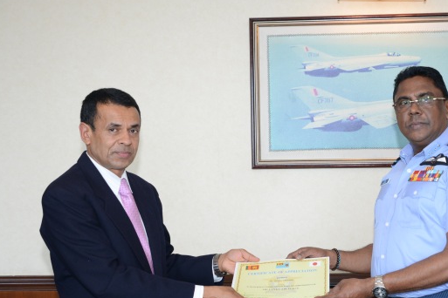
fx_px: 747
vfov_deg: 22.5
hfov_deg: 33.1
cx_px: 300
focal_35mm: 60
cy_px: 193
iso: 1250
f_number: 8
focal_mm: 44
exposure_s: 1/125
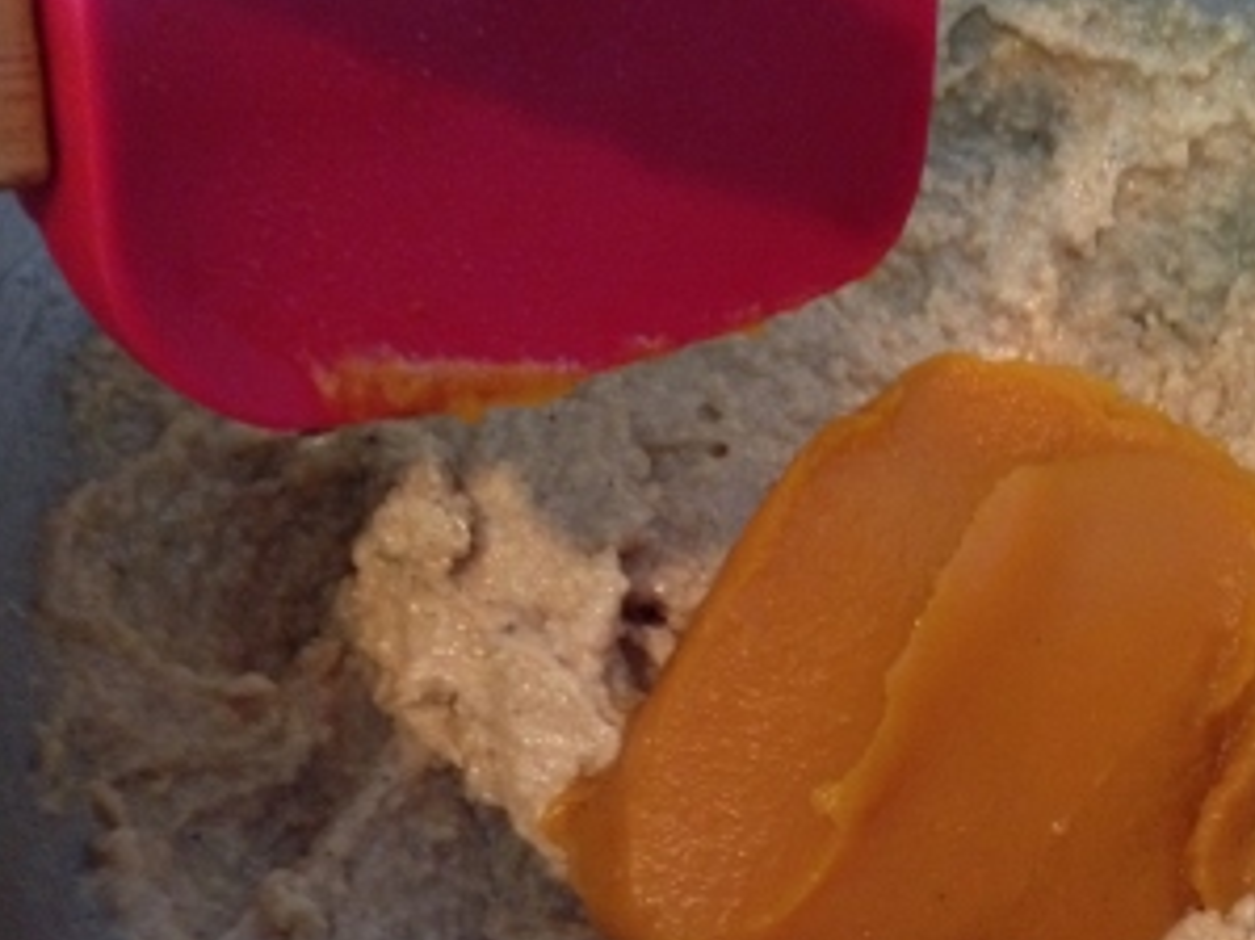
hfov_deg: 35.5
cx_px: 911
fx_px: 1921
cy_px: 608
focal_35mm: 53
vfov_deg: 27.4
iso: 640
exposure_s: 1/15
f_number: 2.4
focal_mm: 4.12
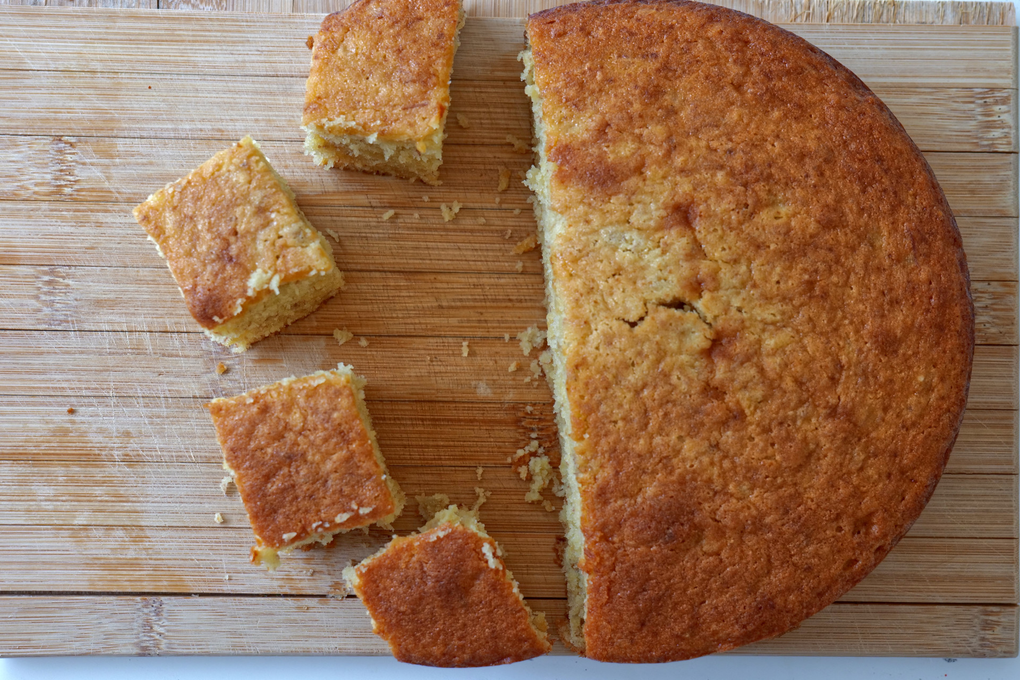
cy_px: 340
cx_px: 510
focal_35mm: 60
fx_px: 1700
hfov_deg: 33.4
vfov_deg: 22.6
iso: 1250
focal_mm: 60
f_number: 7.1
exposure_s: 1/80
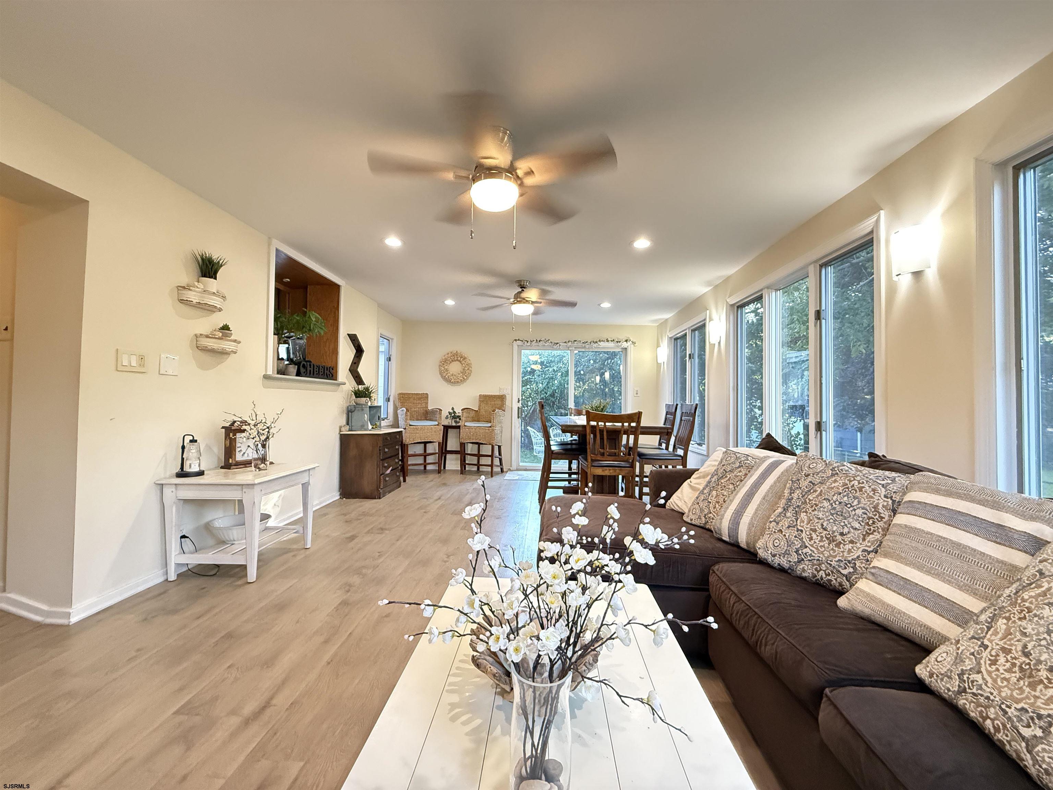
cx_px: 526
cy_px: 395
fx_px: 426
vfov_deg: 85.7
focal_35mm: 14
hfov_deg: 102.1
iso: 800
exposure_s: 1/60
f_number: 2.2
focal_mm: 2.22
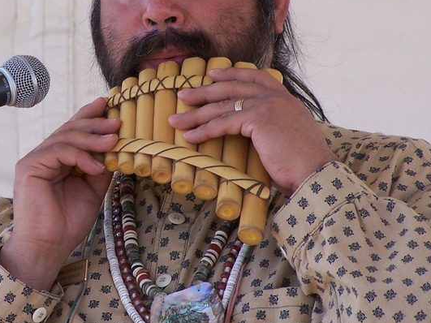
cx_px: 117
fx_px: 5577
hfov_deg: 4.4
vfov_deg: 3.3
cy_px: 87
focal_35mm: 448
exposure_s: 1/320
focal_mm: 39.5
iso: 80
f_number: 3.3
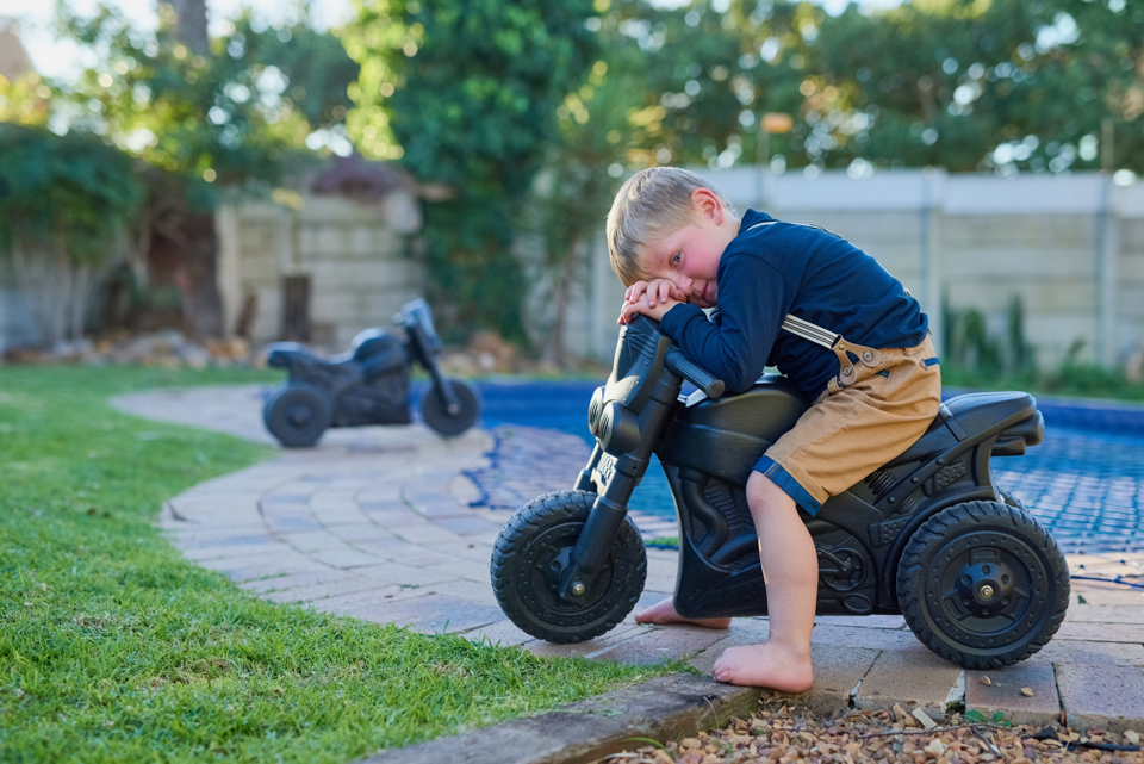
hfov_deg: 39.6
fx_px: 1590
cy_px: 382
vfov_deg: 27.0
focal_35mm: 50
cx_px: 572
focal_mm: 50
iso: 400
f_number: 2.2
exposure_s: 1/1600
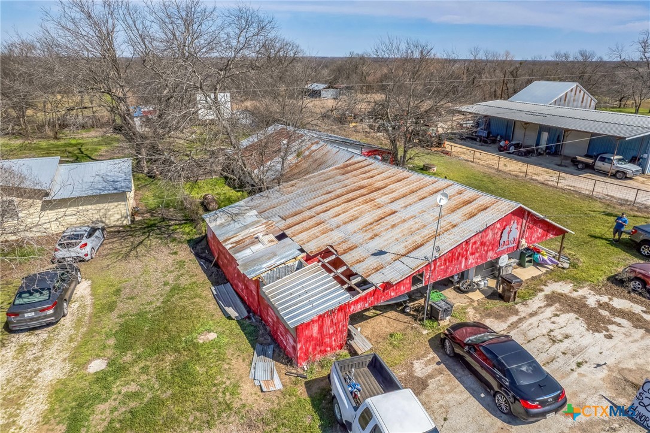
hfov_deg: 78.6
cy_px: 216
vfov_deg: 57.2
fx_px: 397
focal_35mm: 22
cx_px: 325
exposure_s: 1/3200
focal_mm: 8.4
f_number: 2.8
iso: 100
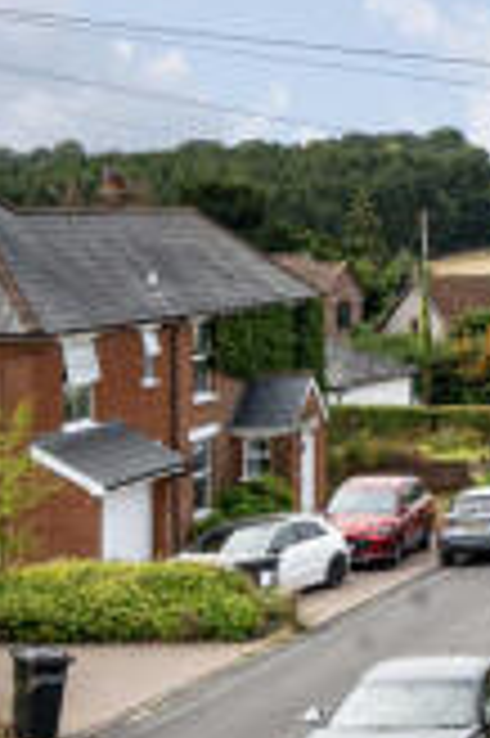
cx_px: 1052
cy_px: 218
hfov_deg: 13.1
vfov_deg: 23.2
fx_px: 1780
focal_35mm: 87
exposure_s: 1/160
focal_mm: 20
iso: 400
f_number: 13
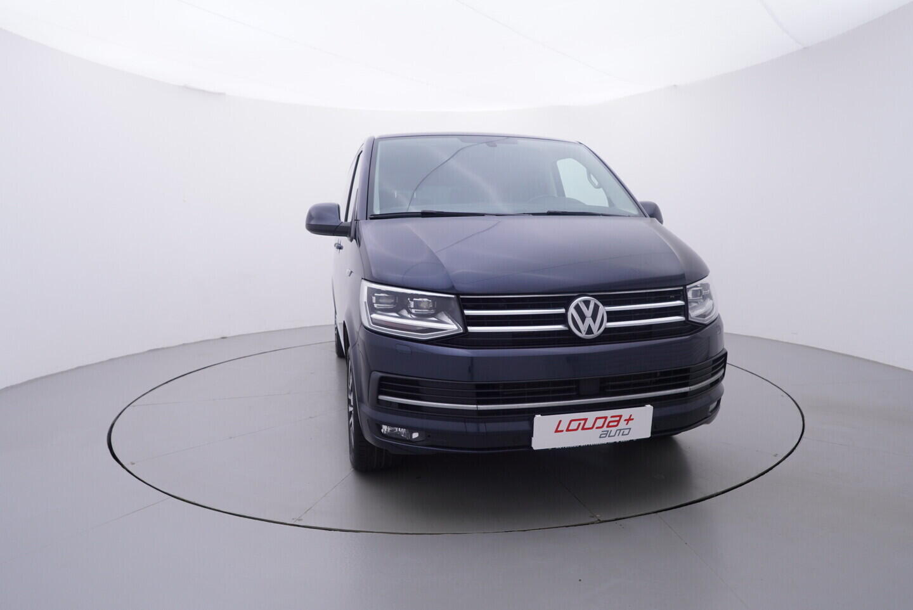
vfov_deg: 56.2
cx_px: 456
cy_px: 305
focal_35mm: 22
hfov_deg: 77.3
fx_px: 571
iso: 200
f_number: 5
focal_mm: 15
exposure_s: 1/80
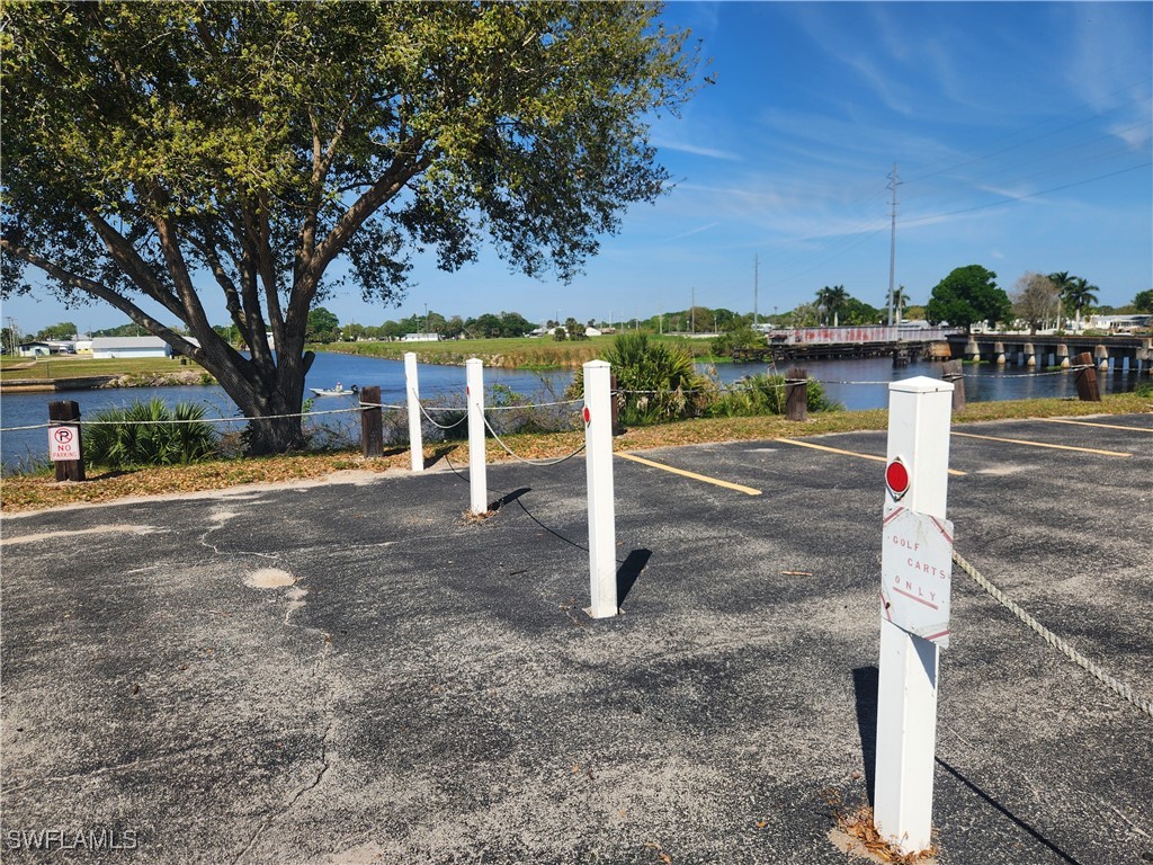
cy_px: 432
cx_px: 576
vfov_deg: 58.9
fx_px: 766
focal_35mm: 23
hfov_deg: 73.9
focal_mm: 5.4
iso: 20
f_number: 1.8
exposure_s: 1/1983
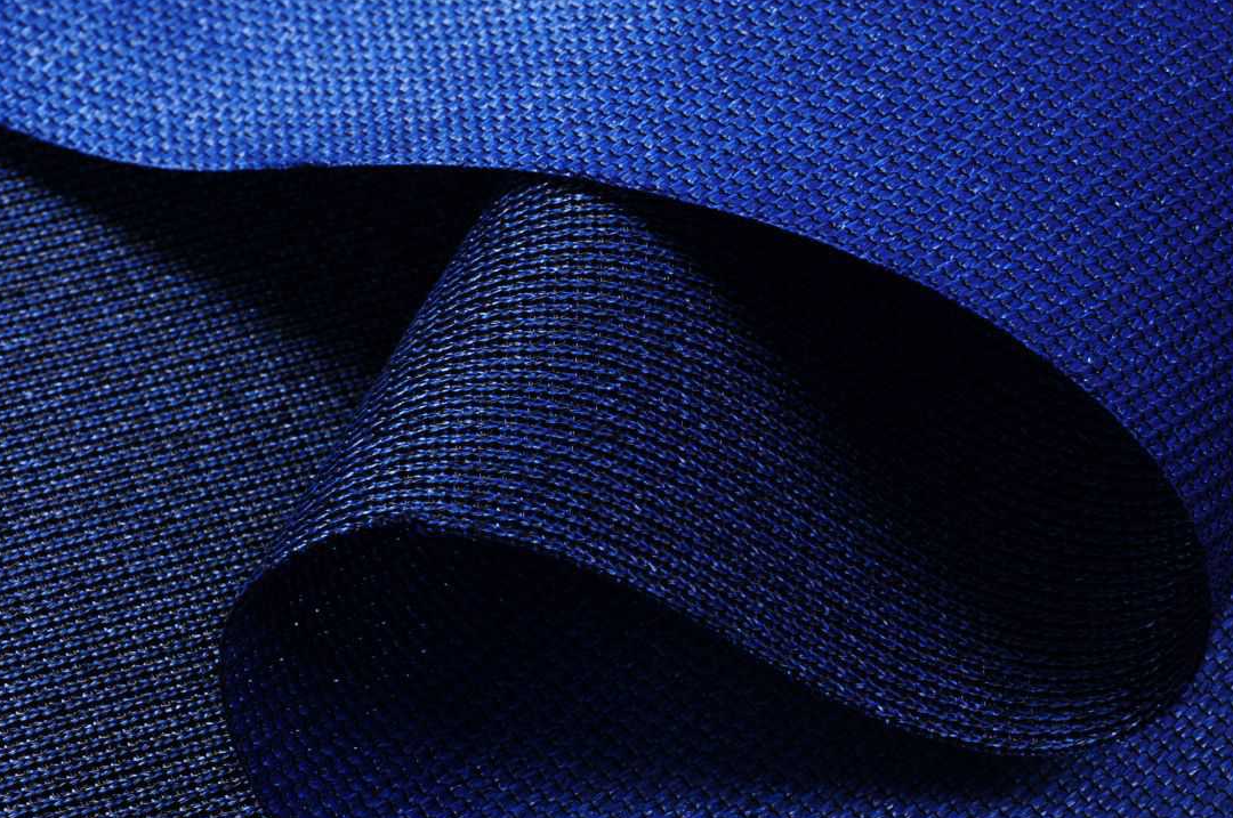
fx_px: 7480
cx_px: 625
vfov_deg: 6.3
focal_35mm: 219
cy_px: 521
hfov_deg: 9.4
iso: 200
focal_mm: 105
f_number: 14
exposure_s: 1/30
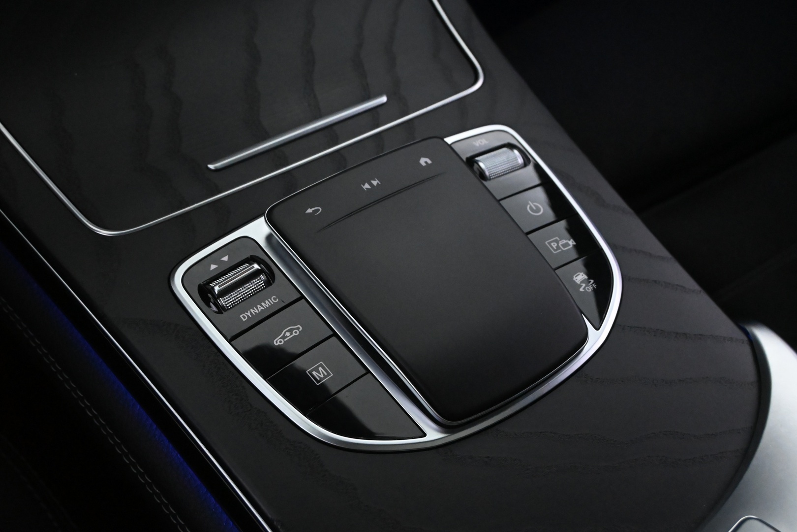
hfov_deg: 49.6
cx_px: 398
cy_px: 266
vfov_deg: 34.2
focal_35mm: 39
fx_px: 863
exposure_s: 1/50
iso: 6400
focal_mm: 26
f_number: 5.6
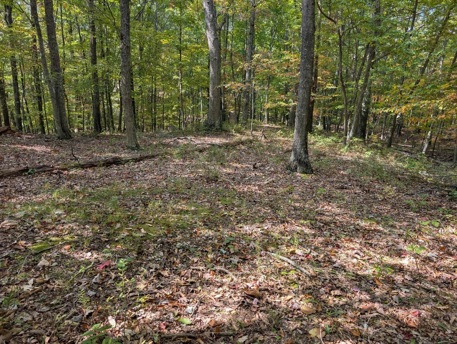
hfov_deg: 71.5
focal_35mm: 24
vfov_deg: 56.9
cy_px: 172
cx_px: 228
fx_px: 317
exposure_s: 1/206
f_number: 1.68
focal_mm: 6.9
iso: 29
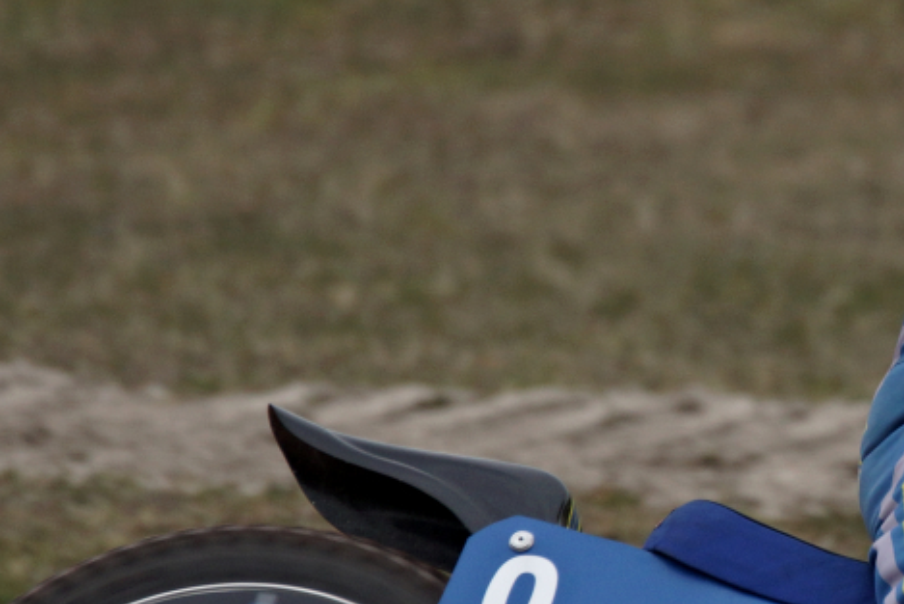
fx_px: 34712
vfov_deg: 1.0
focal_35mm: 1382
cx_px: 1043
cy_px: 438
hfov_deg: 1.5
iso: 400
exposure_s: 1/1600
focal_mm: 360
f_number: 5.6
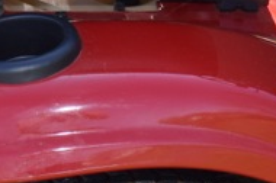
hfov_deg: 9.1
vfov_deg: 6.4
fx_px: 1635
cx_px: 535
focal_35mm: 214
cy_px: 243
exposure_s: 1/125
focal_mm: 27
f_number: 5.6
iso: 100
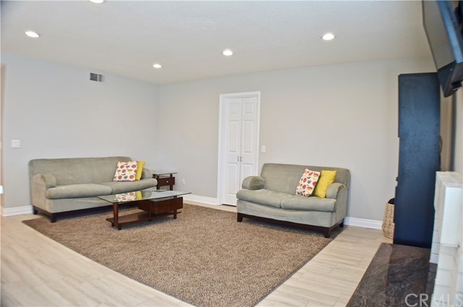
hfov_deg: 62.0
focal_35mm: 30
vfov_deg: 43.4
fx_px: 385
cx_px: 232
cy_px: 154
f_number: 3.8
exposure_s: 1/50
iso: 400
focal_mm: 20
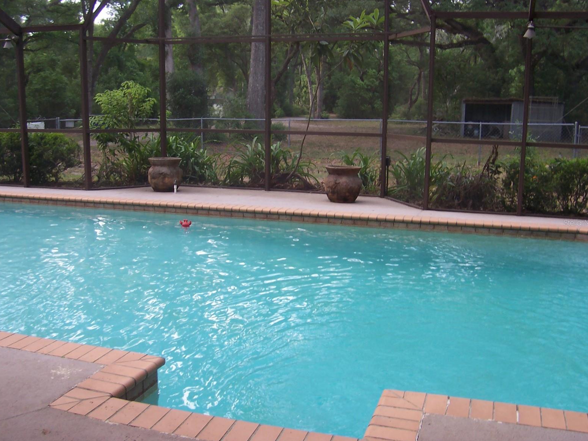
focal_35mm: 38
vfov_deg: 37.7
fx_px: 645
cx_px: 297
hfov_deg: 49.0
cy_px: 222
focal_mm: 5.6
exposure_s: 1/90
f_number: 2.8
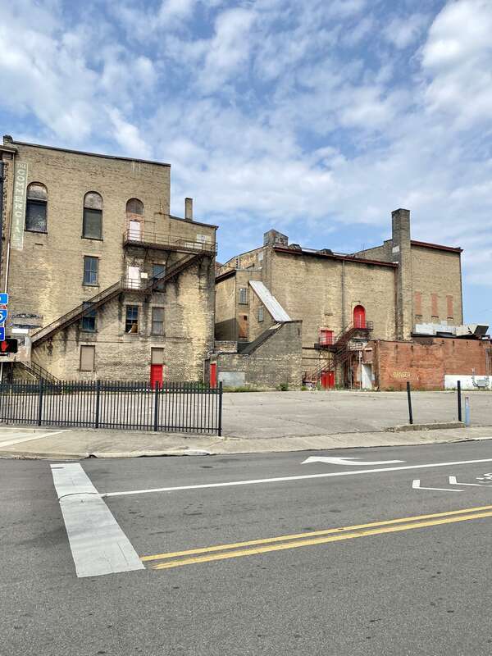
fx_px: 493
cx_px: 246
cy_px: 328
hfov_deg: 53.1
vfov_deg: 67.3
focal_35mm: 26
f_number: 1.8
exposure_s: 1/3401
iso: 32
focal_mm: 4.25
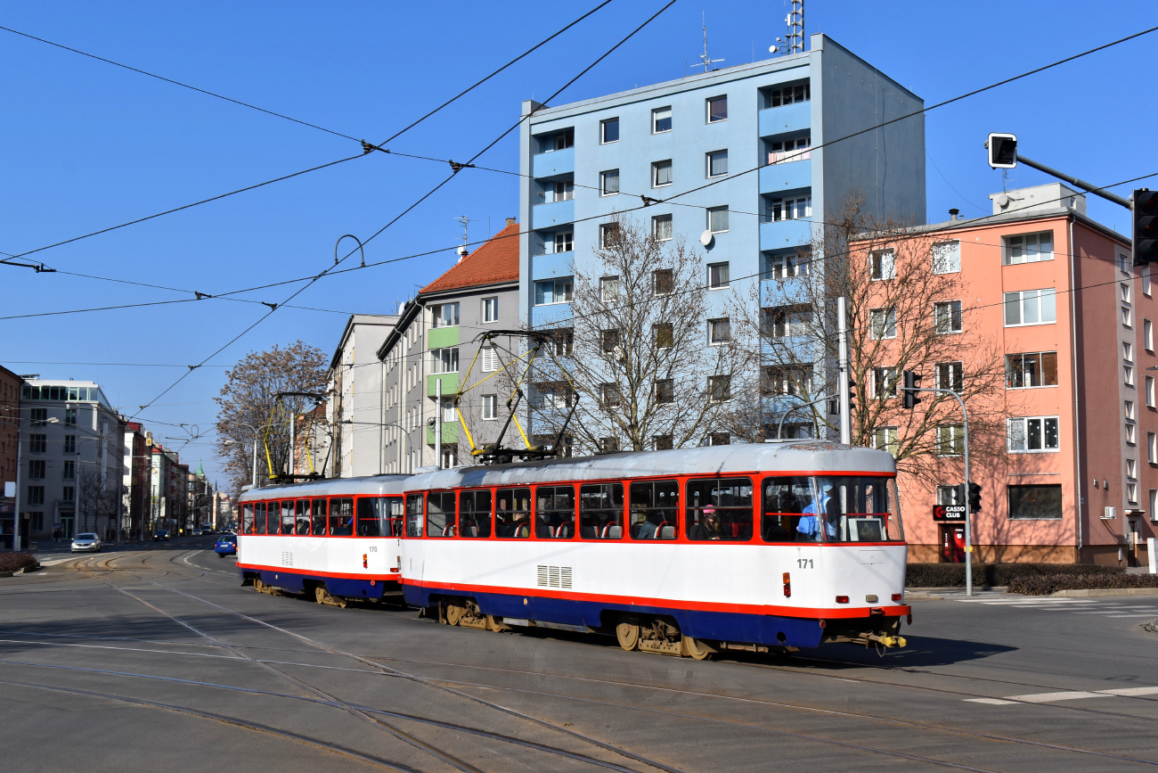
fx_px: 1448
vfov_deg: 29.9
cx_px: 579
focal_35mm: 45
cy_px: 386
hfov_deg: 43.6
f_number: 11
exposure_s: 1/500
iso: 200
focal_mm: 30
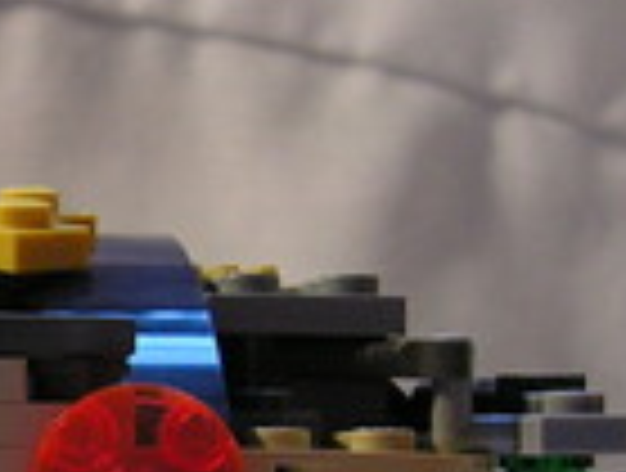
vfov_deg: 7.3
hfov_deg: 9.6
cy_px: 544
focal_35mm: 202
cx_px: -189
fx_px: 3662
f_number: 3.2
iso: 100
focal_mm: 9.2
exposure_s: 1/60
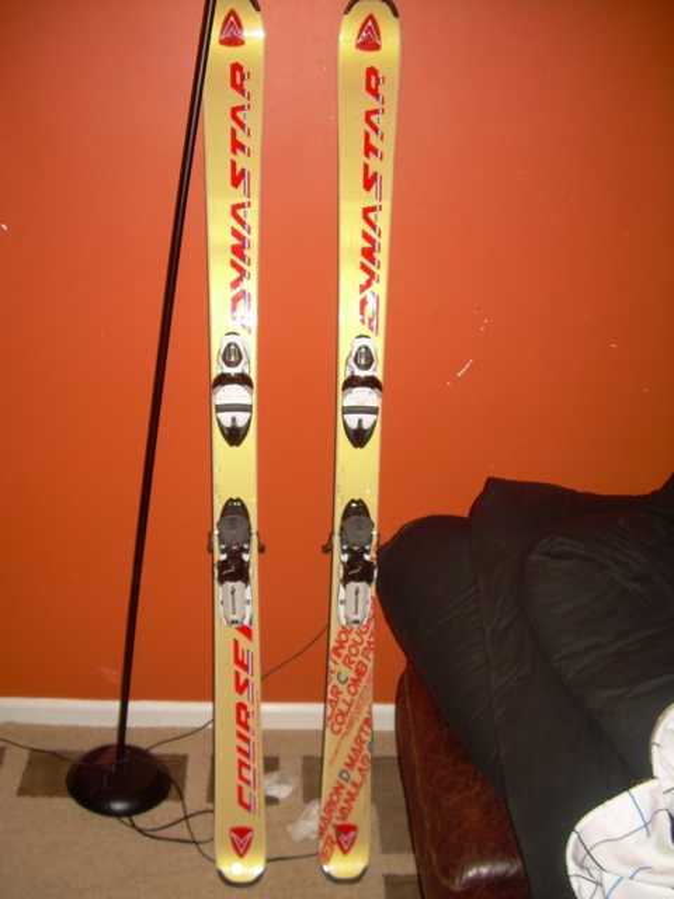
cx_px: 337
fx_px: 987
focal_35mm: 38
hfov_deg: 37.7
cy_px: 450
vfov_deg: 49.0
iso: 65
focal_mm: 6.3
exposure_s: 1/60
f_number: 2.8
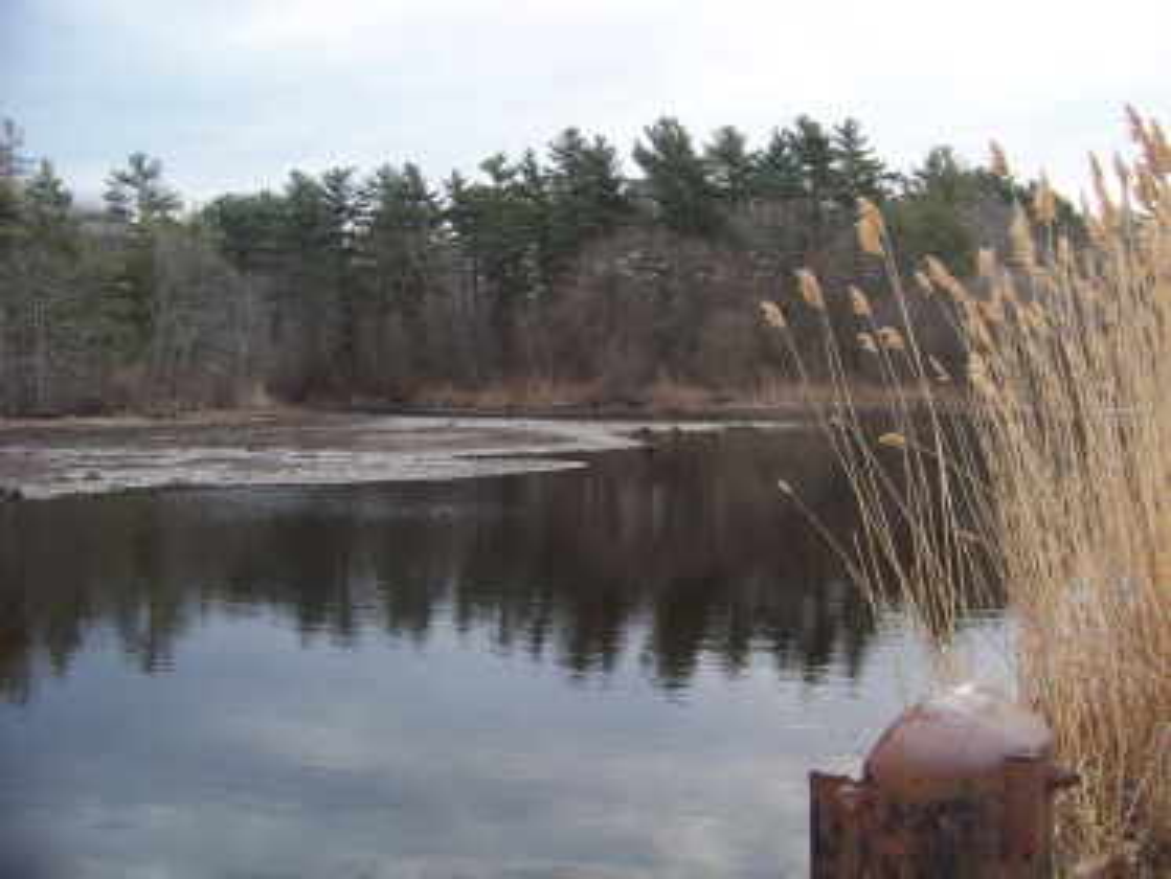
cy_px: 440
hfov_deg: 51.3
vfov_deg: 39.7
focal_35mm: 36
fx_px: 1218
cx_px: 586
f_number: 2.8
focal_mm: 5.85
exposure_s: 1/80
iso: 65
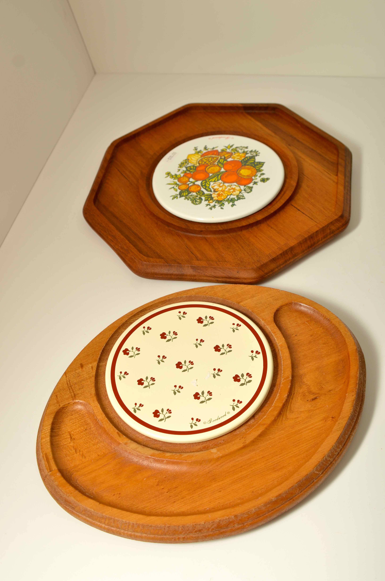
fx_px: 677
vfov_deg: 46.5
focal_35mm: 42
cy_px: 290
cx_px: 192
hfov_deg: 31.8
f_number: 5.6
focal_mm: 28
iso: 100
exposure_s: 1/250
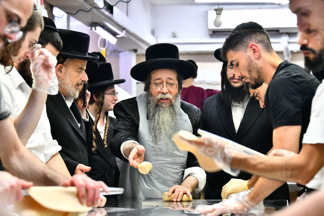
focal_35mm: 105
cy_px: 108
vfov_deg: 13.0
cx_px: 162
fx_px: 945
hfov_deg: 19.5
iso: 3200
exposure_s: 1/160
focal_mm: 105
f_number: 5.3
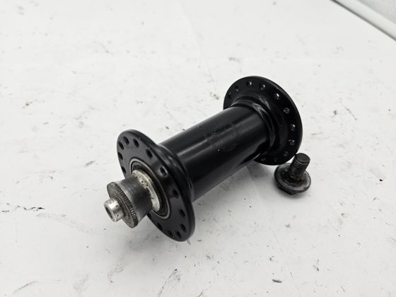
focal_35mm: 23
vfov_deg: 58.9
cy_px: 148
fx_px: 263
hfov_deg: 73.9
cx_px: 198
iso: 64
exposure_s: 1/207
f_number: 1.8
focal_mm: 5.4
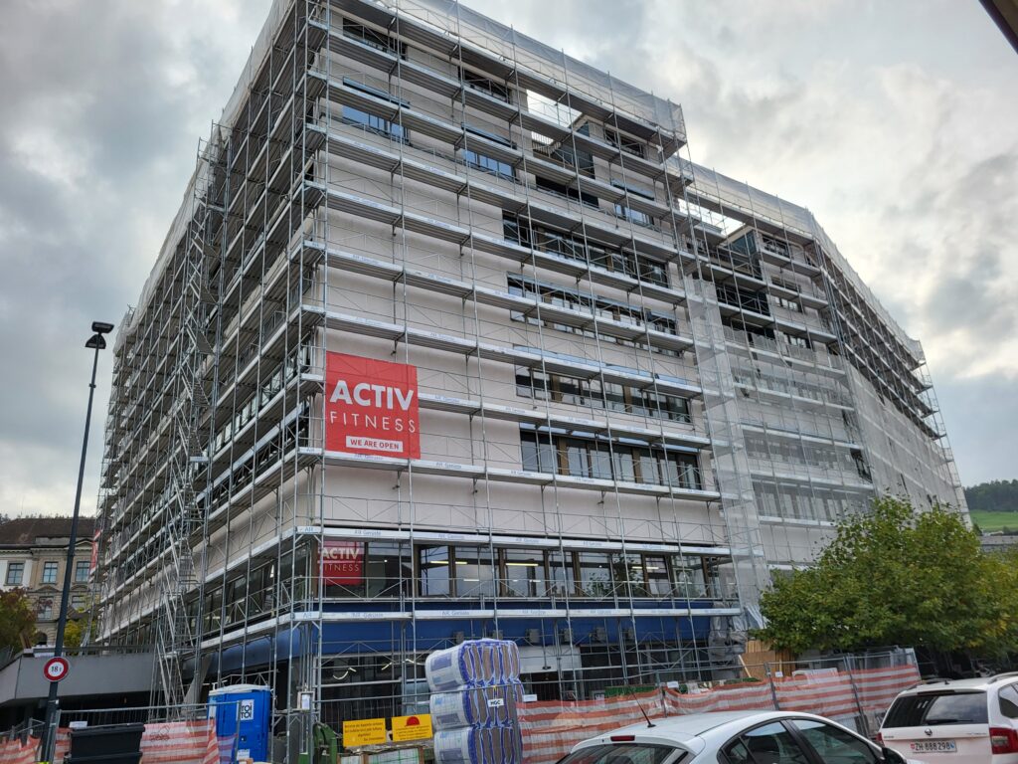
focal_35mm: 26
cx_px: 509
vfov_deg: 53.1
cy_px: 382
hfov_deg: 67.3
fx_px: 765
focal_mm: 5.4
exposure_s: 1/1449
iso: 40
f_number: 1.8
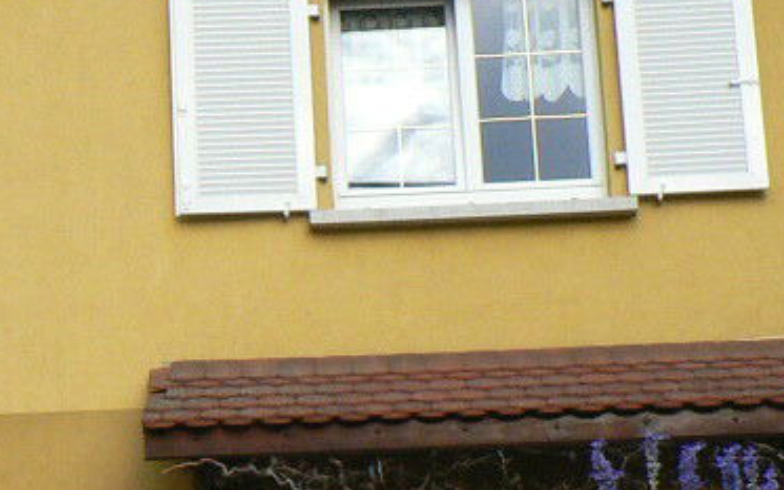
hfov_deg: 15.4
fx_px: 2799
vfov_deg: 10.0
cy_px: 206
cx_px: -147
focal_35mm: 131
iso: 200
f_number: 4
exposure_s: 1/250
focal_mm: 6
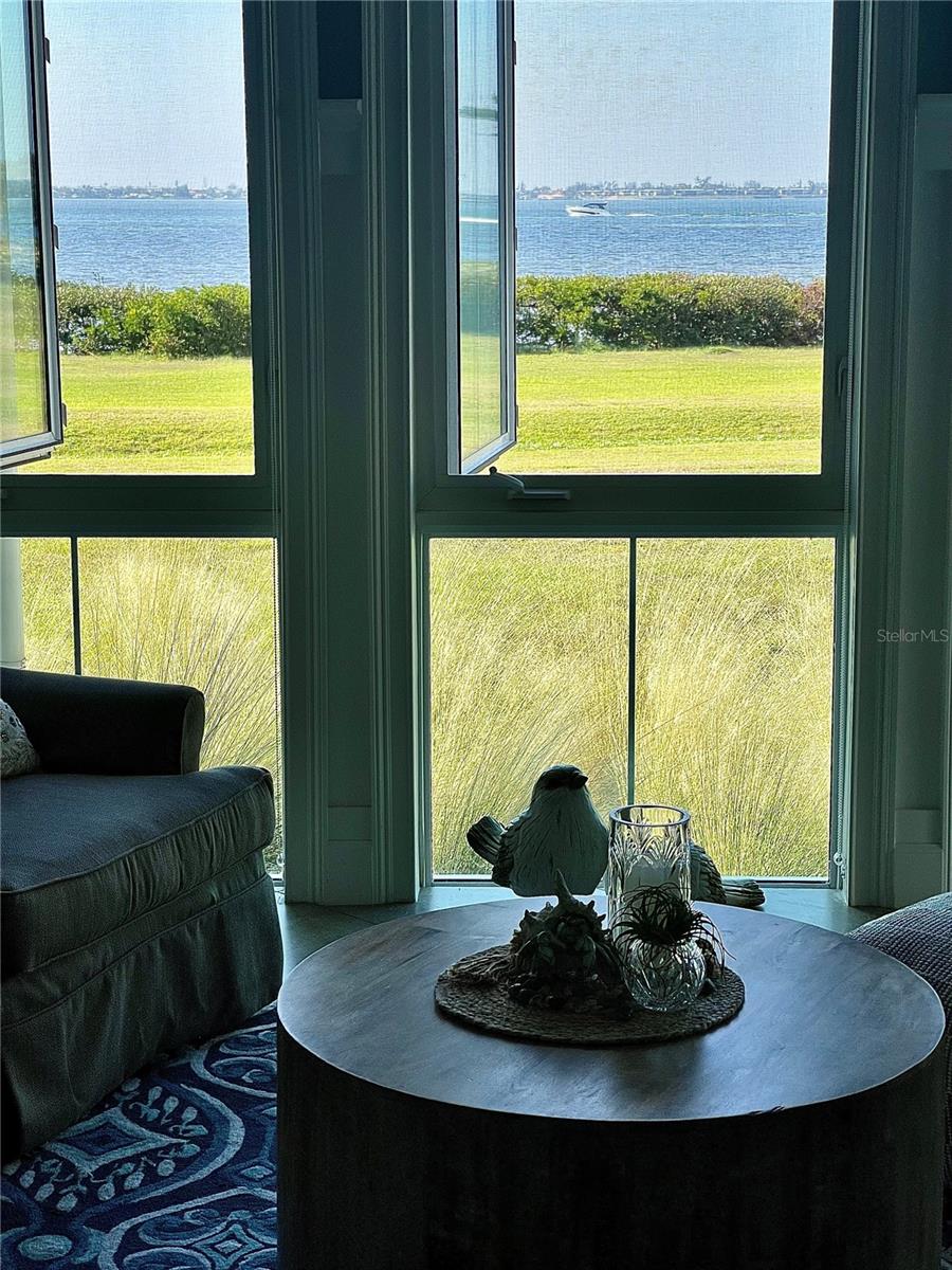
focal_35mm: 64
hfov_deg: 22.9
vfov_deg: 30.3
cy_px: 635
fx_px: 2347
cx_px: 476
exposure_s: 1/321
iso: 20
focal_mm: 7.5
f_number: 2.2
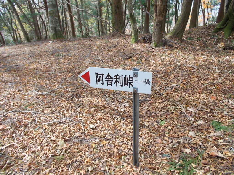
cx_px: 117
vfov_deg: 53.1
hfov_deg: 67.3
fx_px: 176
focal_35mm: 26
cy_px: 88
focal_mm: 4.6
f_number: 3.2
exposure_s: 1/80
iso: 80
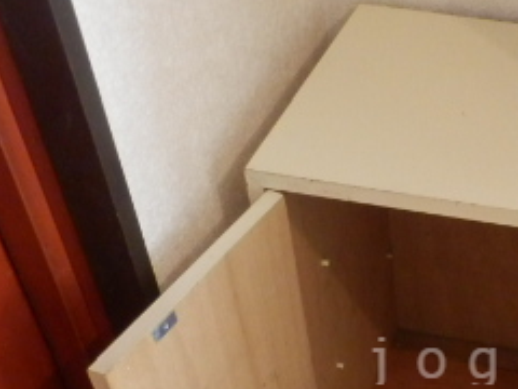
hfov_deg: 28.4
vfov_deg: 22.3
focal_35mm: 64
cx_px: 516
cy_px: 359
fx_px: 958
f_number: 3
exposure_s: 1/30
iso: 800
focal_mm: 4.2
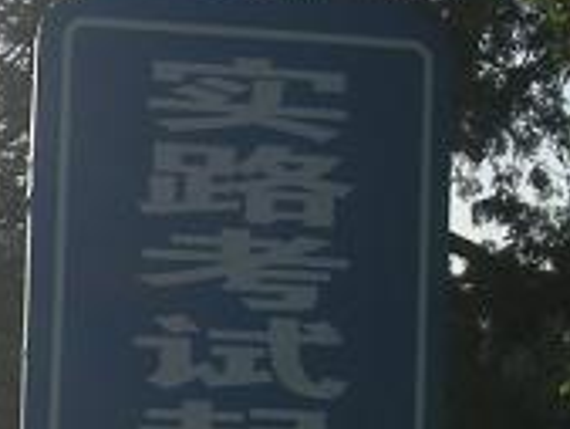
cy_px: 395
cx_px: -300
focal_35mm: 161
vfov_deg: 9.2
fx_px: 2653
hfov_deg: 11.7
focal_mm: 5.7
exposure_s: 1/248
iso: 50
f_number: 5.7
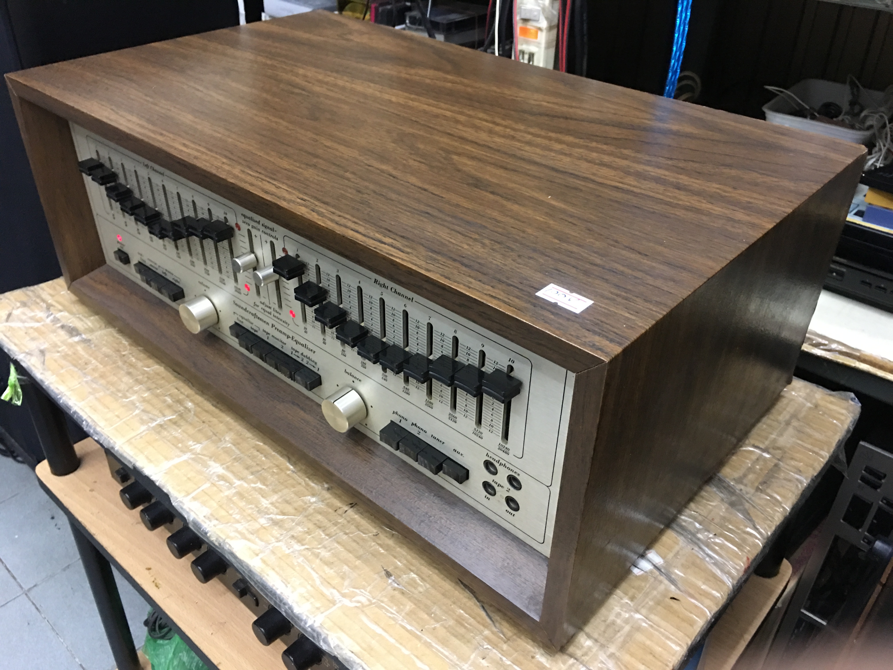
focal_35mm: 29
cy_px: 335
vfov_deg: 48.2
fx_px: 748
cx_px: 446
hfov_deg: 61.7
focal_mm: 4.15
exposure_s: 1/10
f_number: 2.2
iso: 80
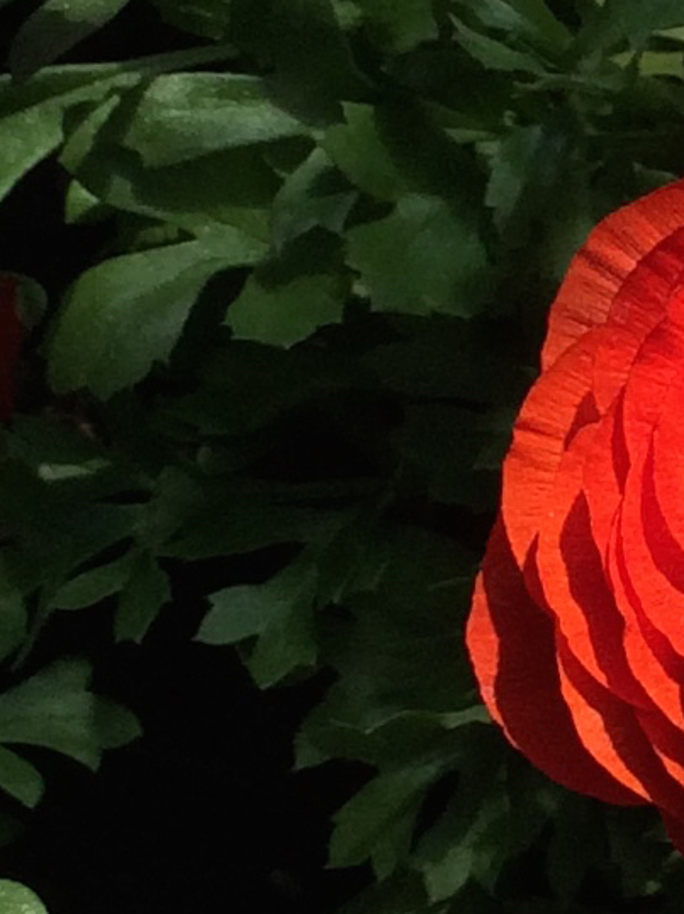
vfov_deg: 11.2
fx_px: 4641
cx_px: 1069
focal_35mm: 176
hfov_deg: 8.2
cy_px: 350
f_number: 2.2
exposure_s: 1/1866
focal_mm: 4.15
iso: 32
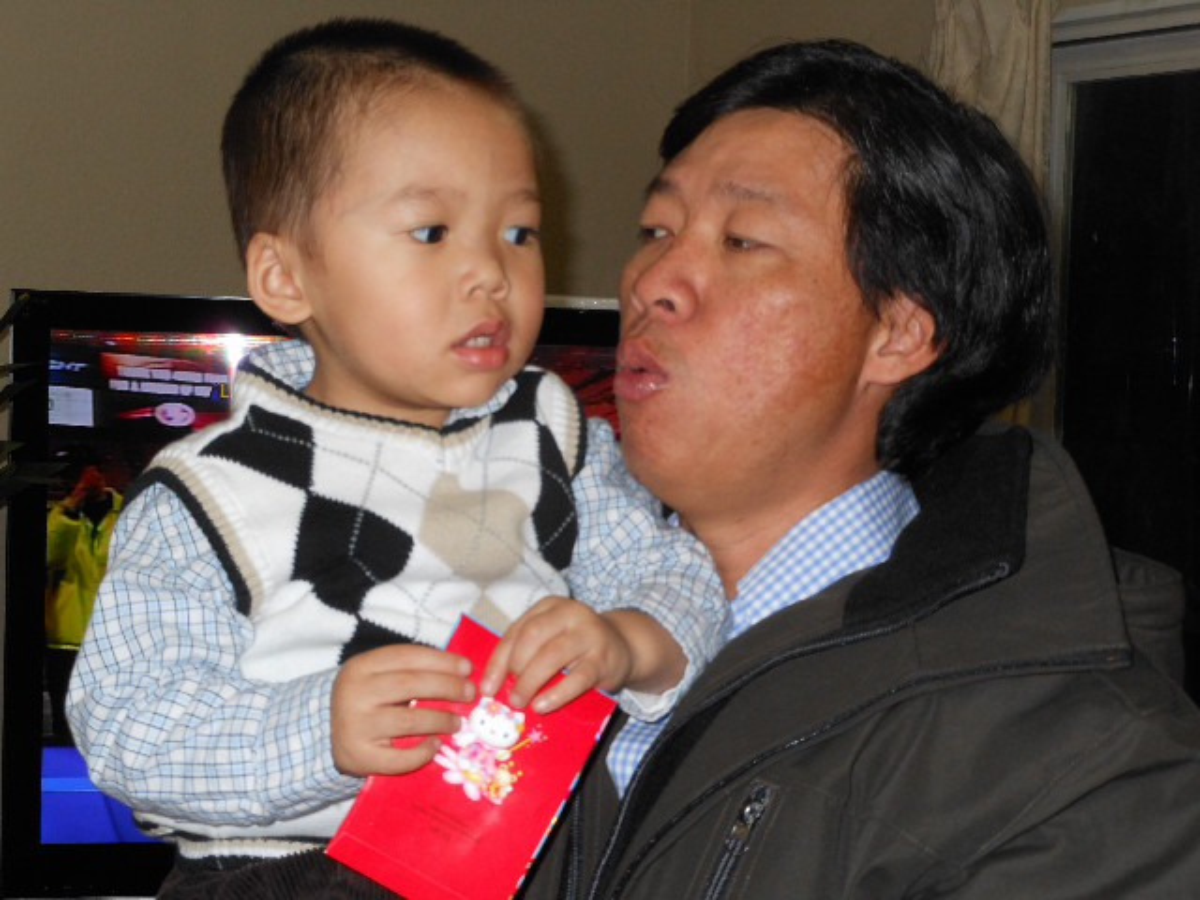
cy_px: 450
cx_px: 600
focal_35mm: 54
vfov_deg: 27.0
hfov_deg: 35.5
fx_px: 1872
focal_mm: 9.6
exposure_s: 1/30
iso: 200
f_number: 4.9
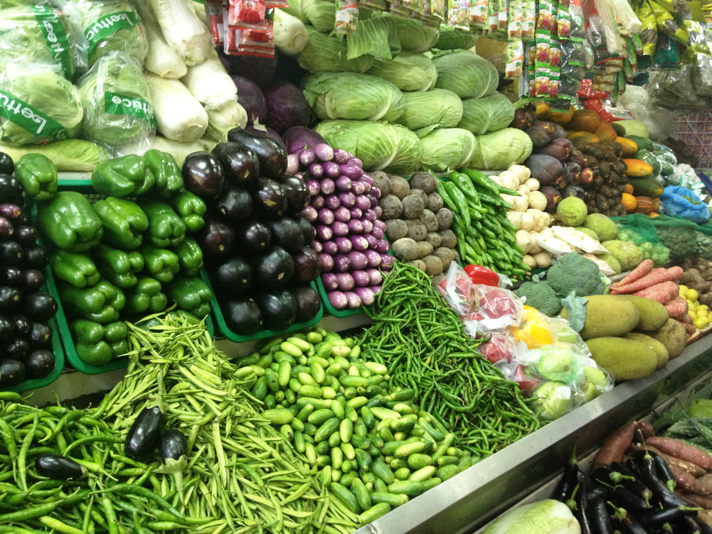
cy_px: 267
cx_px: 356
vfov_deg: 40.7
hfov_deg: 52.6
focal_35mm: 35
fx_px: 720
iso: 200
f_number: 2.4
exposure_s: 1/20
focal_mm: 4.28
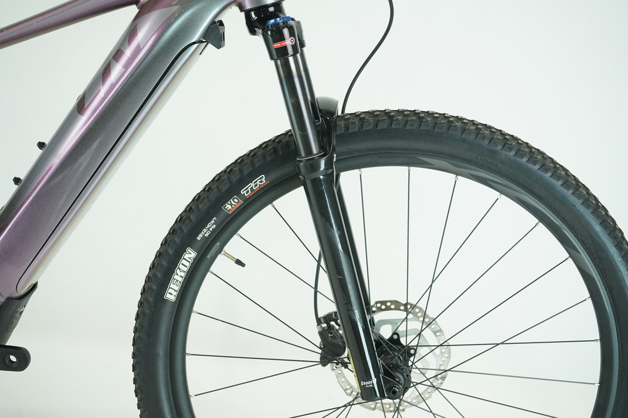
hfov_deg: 39.6
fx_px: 872
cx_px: 314
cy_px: 209
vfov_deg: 27.0
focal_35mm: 50
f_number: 7.1
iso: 2500
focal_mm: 50
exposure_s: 1/200
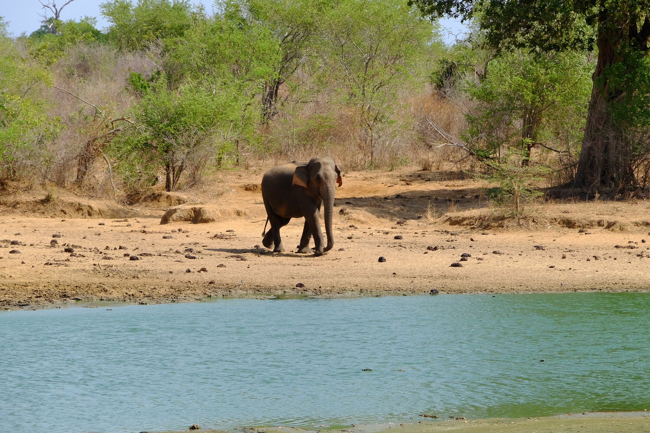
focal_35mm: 203
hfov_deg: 10.1
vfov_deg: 6.8
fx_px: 3665
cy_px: 216
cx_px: 325
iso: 800
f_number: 13
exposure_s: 1/350
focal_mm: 135
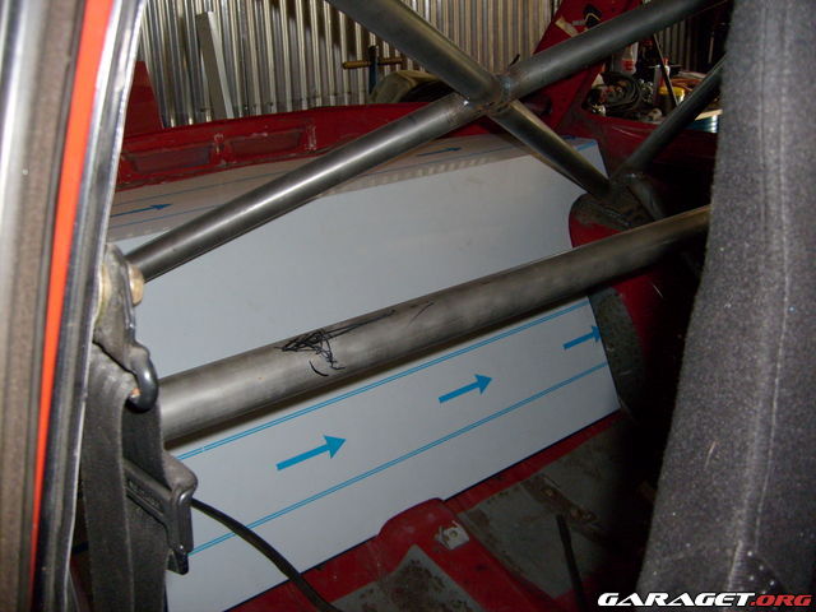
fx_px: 825
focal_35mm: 35
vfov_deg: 40.7
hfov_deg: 52.6
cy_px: 306
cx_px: 408
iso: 100
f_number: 2.8
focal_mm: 5.8
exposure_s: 1/45
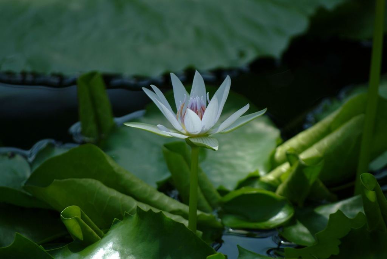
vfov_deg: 4.6
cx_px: 194
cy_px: 130
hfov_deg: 6.9
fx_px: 3228
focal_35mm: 300
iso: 100
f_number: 8
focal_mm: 200
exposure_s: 1/180
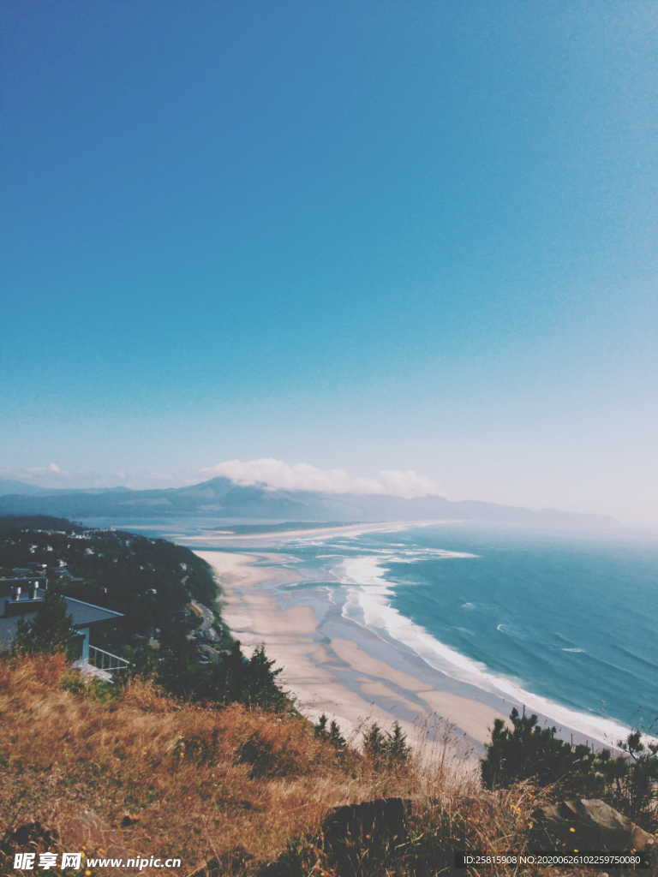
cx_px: 329
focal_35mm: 33
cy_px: 438
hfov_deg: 42.9
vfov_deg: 55.4
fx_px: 836
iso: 50
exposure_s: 1/2358
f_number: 2.4
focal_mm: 4.13
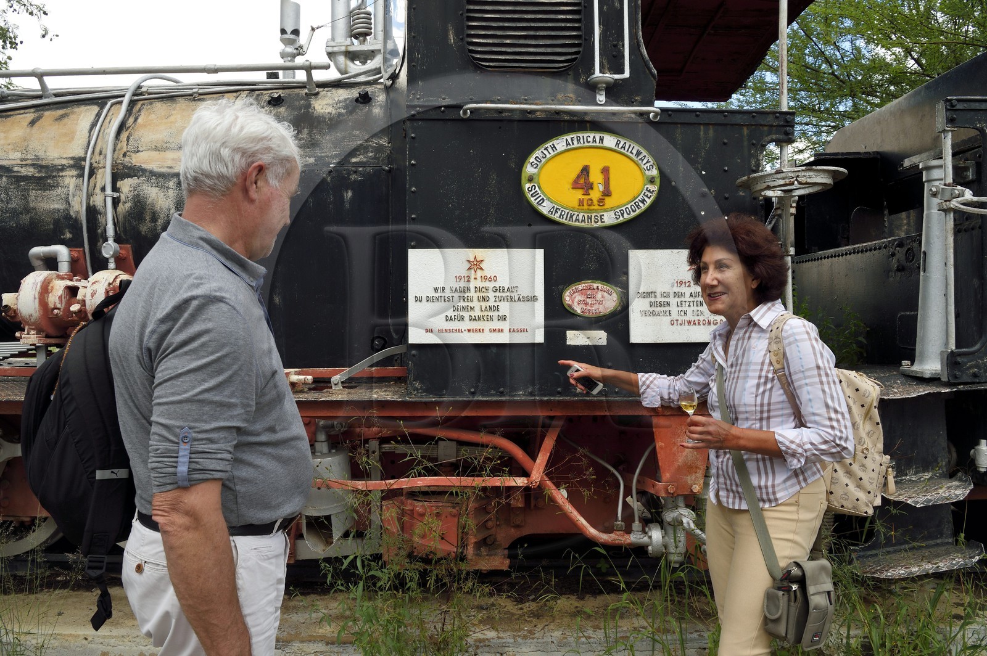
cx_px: 494
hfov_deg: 73.8
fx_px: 657
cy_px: 328
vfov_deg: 53.1
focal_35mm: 24
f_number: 13
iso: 400
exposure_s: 1/160
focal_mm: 24
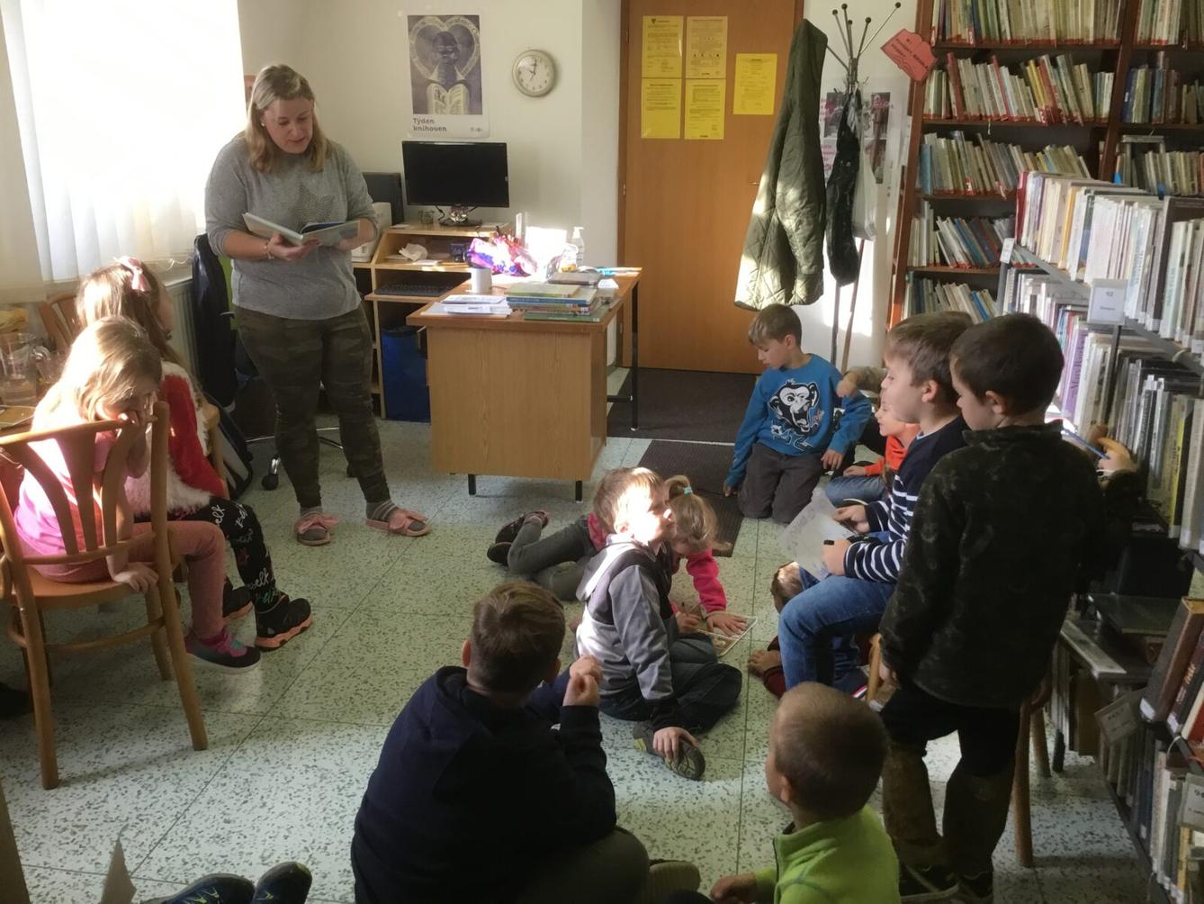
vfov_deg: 45.5
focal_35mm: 31
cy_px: 452
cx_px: 602
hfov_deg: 58.3
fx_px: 1078
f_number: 2.4
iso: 50
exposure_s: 1/33
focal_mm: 3.3
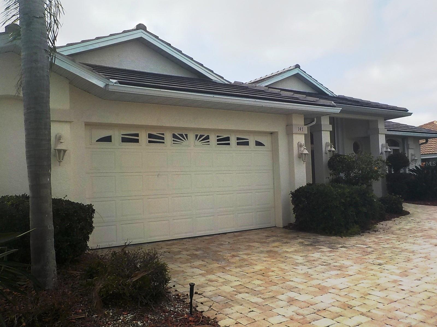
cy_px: 164
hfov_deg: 60.0
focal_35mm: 30
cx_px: 218
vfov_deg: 46.8
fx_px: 379
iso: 125
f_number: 3.3
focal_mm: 4.1
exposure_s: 1/1250
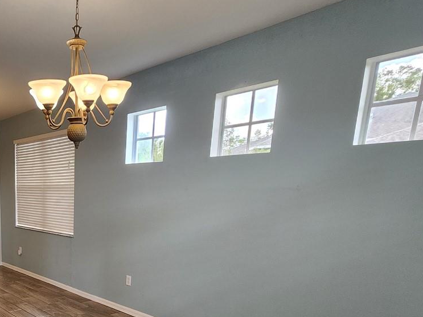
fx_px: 342
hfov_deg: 57.9
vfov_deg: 46.5
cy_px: 264
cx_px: 75
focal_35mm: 28
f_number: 2.2
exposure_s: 1/60
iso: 80
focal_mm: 1.74
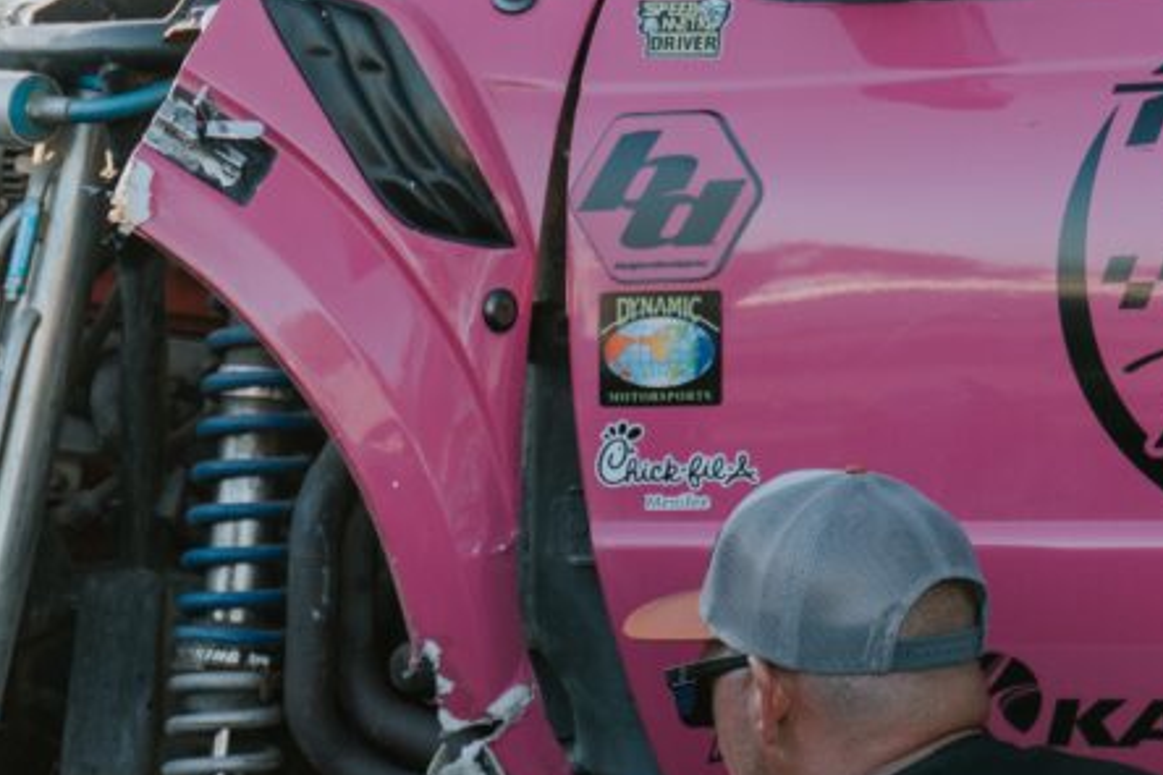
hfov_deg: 16.0
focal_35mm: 125
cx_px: -60
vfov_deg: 10.8
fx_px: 4038
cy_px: 940
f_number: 2.8
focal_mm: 37
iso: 160
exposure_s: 1/250
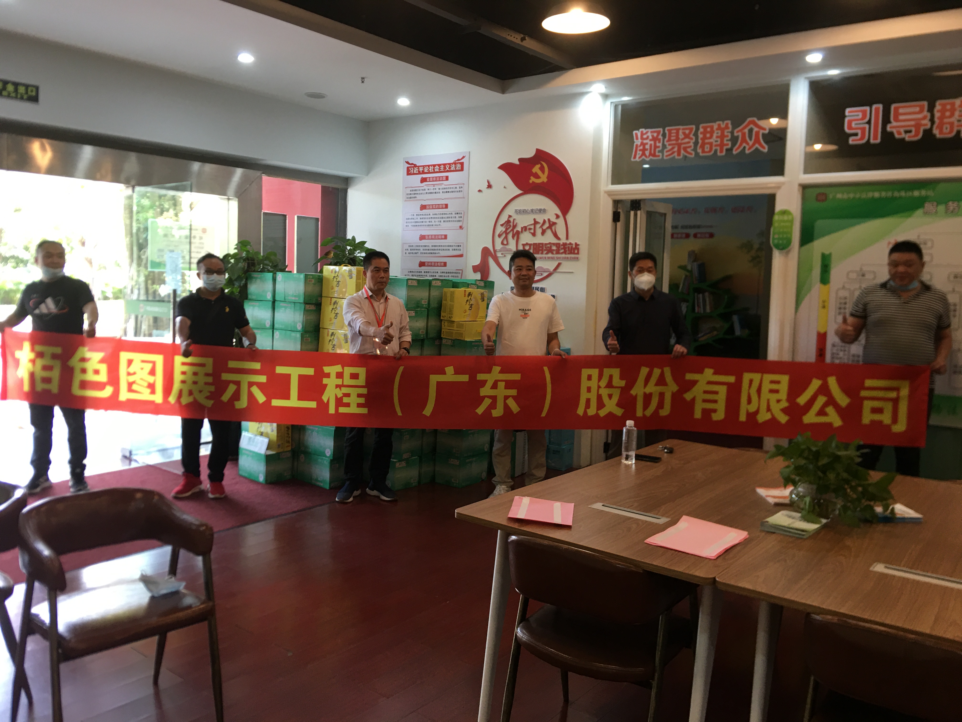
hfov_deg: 61.7
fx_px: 806
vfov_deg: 48.2
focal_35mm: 29
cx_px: 481
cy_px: 361
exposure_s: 1/17
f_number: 2.2
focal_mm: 4.15
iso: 32
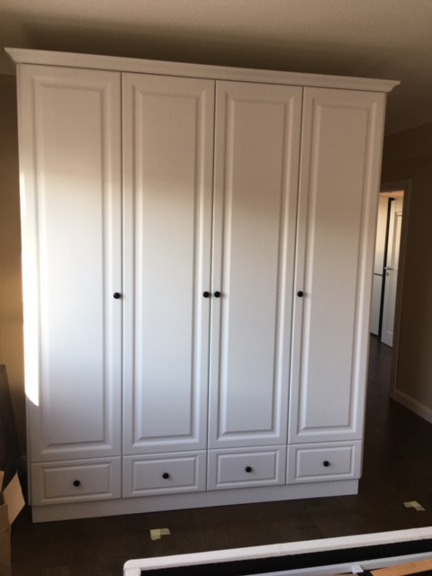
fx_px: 483
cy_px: 288
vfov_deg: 61.7
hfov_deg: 48.2
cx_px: 216
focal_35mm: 29
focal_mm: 4.15
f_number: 2.2
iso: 25
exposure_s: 1/50
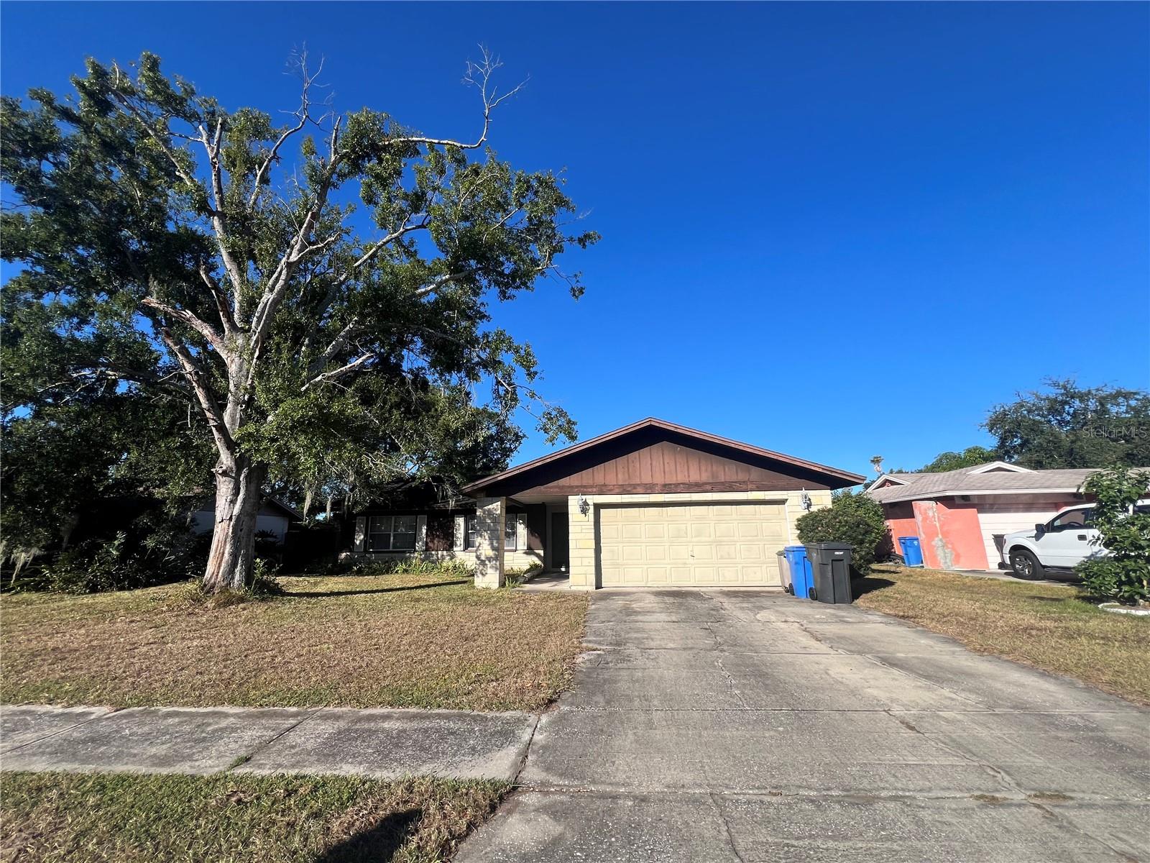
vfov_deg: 89.9
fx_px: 432
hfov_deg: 106.2
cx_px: 575
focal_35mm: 13
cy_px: 432
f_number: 1.8
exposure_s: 1/1597
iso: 32
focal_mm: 1.57
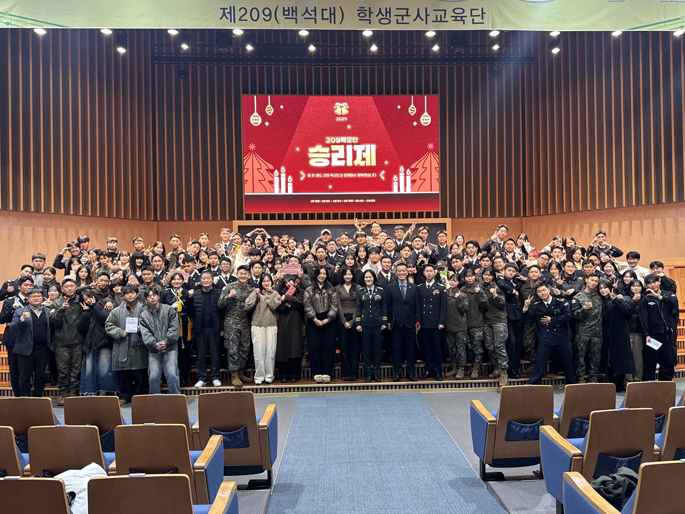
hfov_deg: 71.6
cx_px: 342
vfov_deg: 56.8
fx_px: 475
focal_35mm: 24
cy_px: 257
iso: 320
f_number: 1.78
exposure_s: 1/60
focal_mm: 6.76
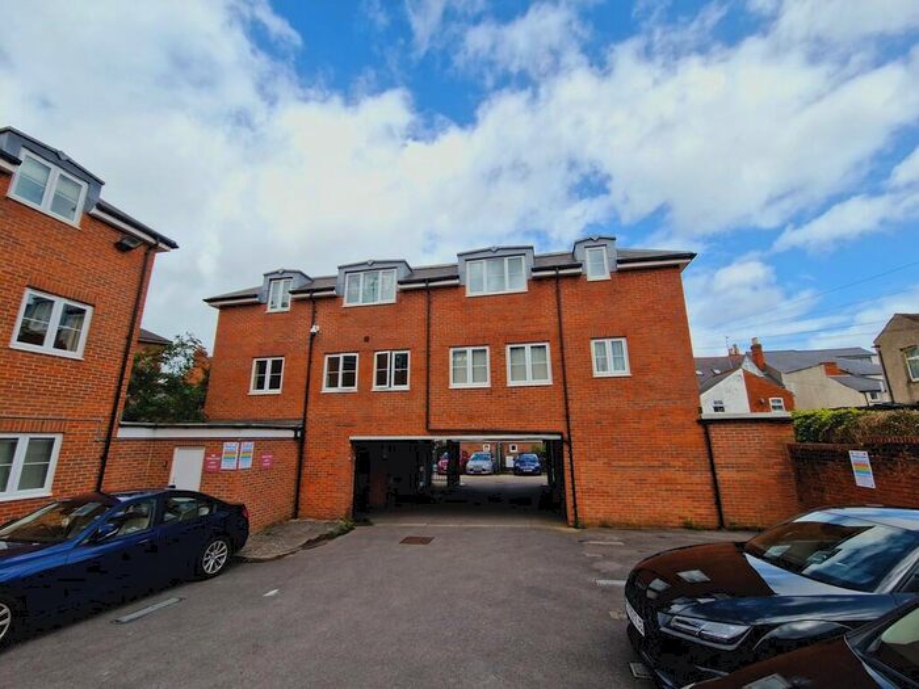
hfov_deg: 106.2
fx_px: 345
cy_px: 344
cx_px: 460
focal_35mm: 13
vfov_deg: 89.9
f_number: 2.2
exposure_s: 1/2192
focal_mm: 2.2
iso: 50
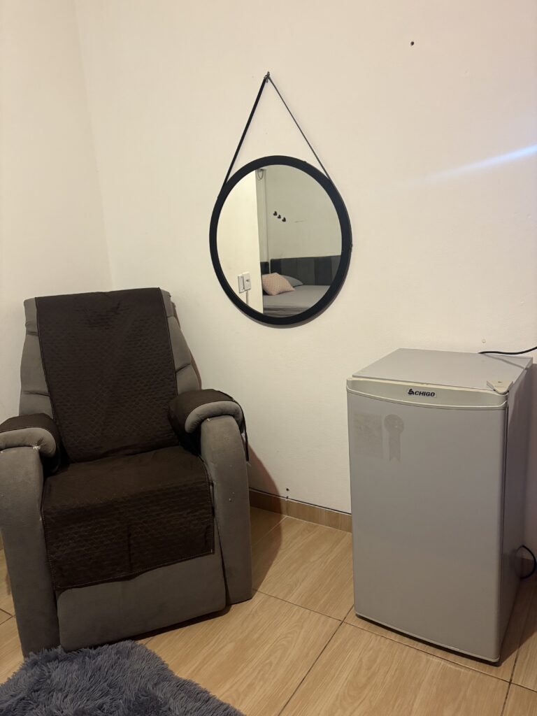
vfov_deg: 67.3
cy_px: 358
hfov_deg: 53.1
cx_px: 268
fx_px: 538
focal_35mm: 26
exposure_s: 1/40
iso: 400
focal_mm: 5.96
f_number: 1.6
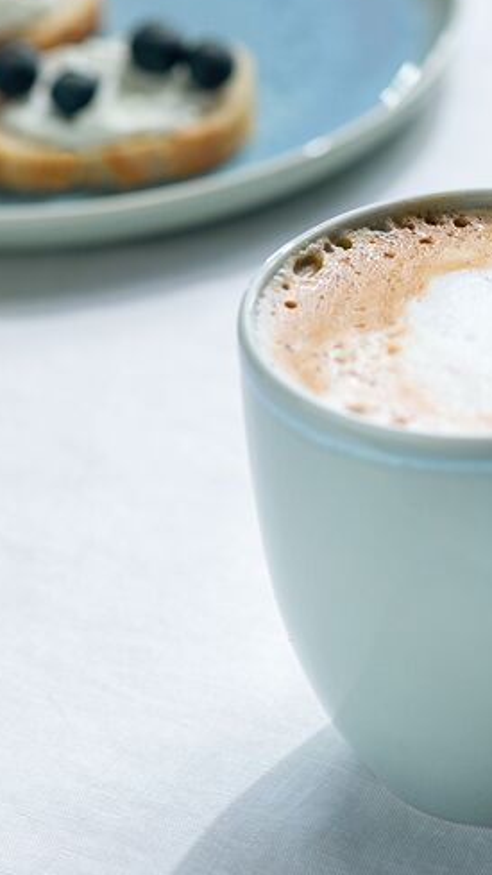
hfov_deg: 7.6
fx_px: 3665
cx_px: 476
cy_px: 377
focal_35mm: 158
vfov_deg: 13.6
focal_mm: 85
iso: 200
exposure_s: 1/60
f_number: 5
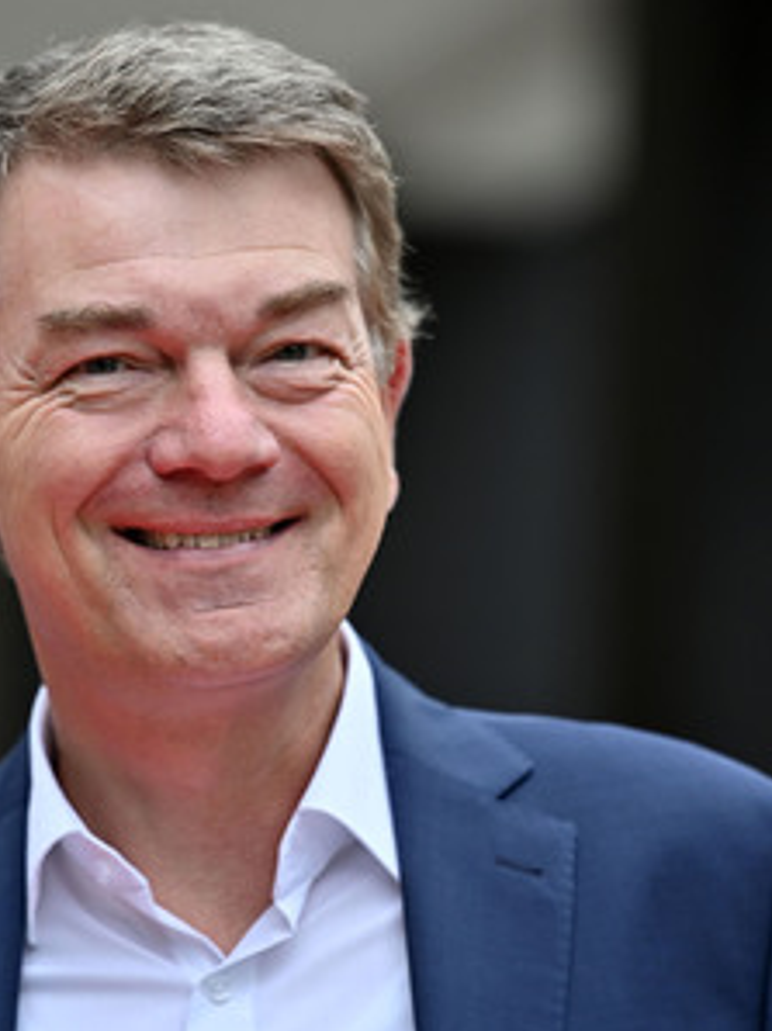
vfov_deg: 6.8
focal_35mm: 291
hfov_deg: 5.1
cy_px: 516
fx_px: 8666
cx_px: 196
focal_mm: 200
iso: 800
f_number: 2.8
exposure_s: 1/500
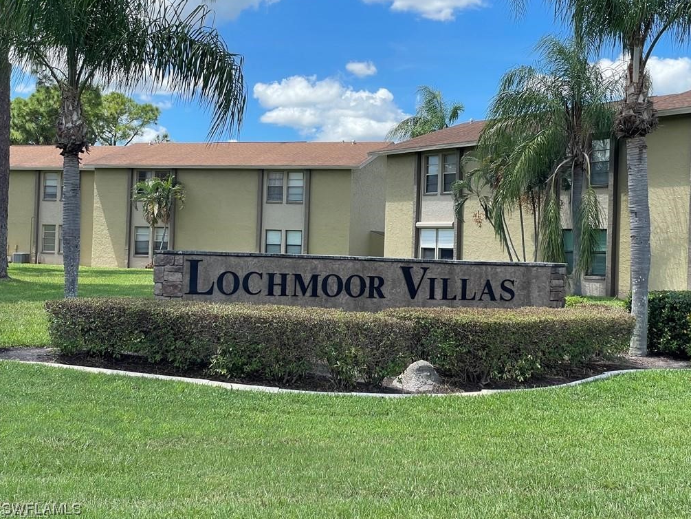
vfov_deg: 27.5
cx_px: 350
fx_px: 1058
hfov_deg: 36.2
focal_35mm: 53
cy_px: 256
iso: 25
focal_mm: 6
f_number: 2
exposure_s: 1/786
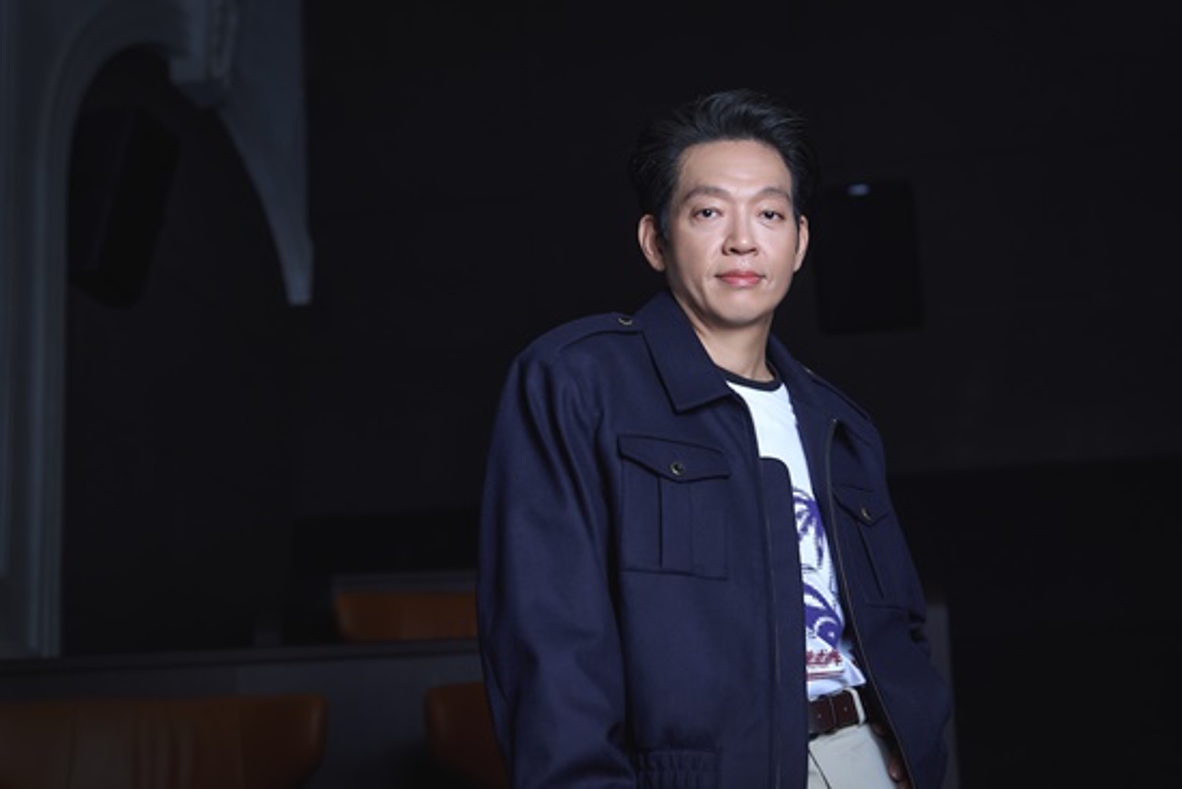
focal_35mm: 70
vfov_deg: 19.5
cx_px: 591
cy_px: 394
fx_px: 2299
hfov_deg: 28.8
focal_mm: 70
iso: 250
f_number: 4.5
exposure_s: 1/160
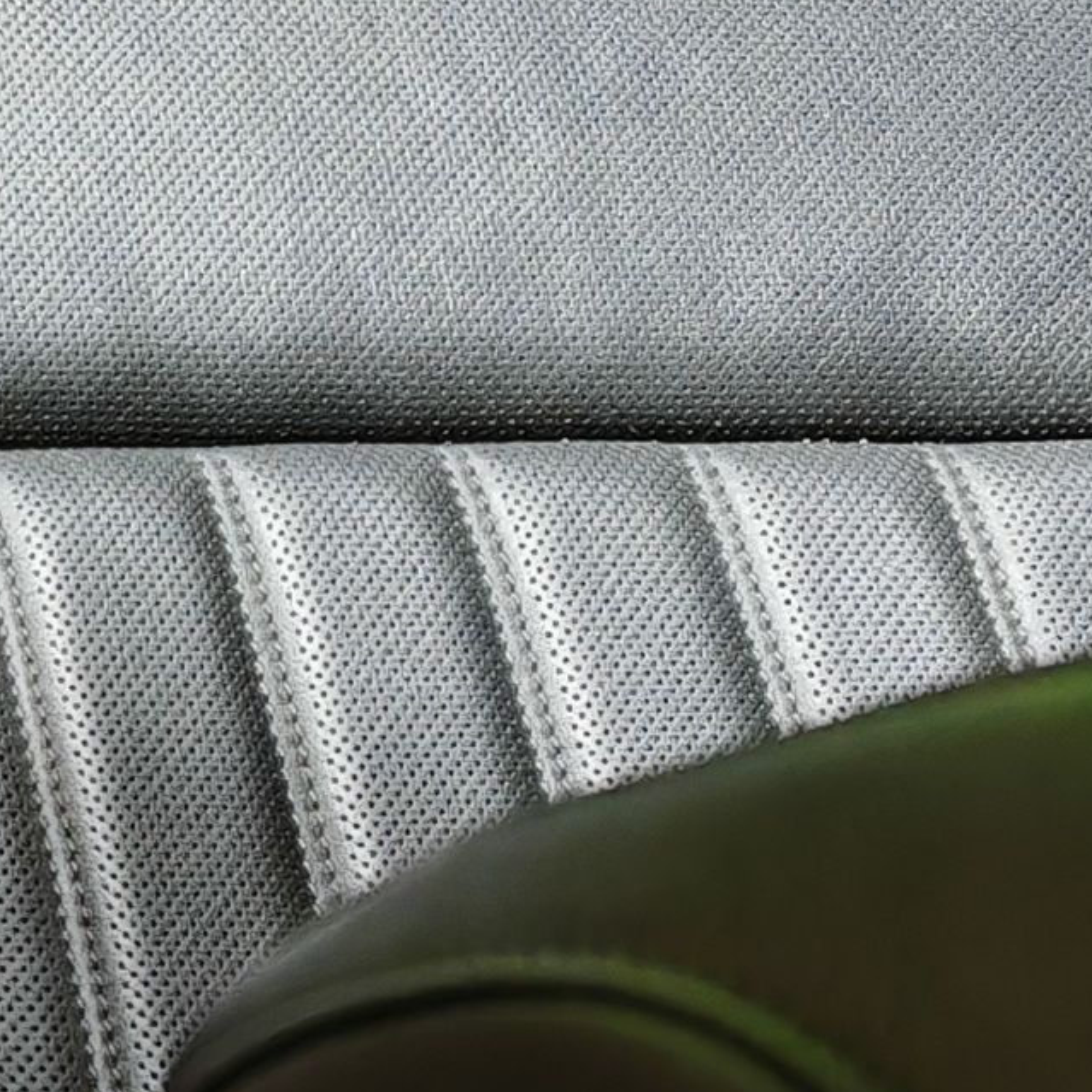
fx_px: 5461
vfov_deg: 10.9
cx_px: -1376
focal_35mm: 153
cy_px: -675
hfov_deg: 10.2
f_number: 1.4
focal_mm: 6.83
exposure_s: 1/33
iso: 125
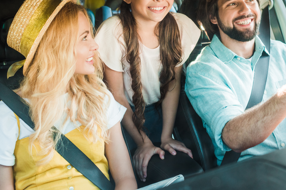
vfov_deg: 25.0
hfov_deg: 36.7
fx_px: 429
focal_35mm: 54
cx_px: 177
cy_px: 75
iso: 400
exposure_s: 1/200
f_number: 3.5
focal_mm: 35
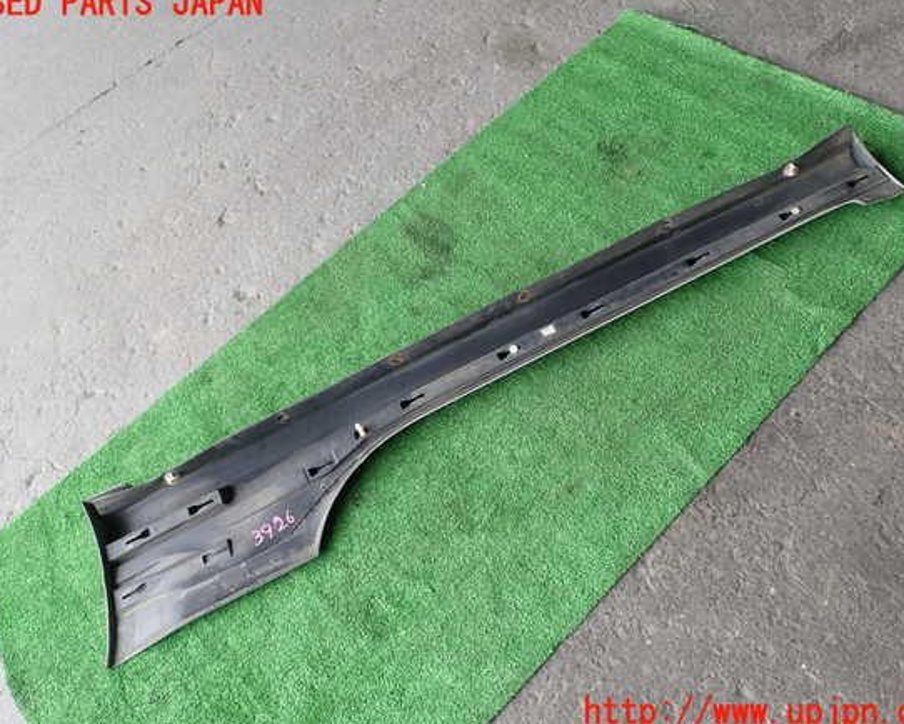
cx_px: 460
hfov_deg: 64.0
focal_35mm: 27
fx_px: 723
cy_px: 359
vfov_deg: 53.2
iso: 100
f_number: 2.8
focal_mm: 4.5
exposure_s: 1/100
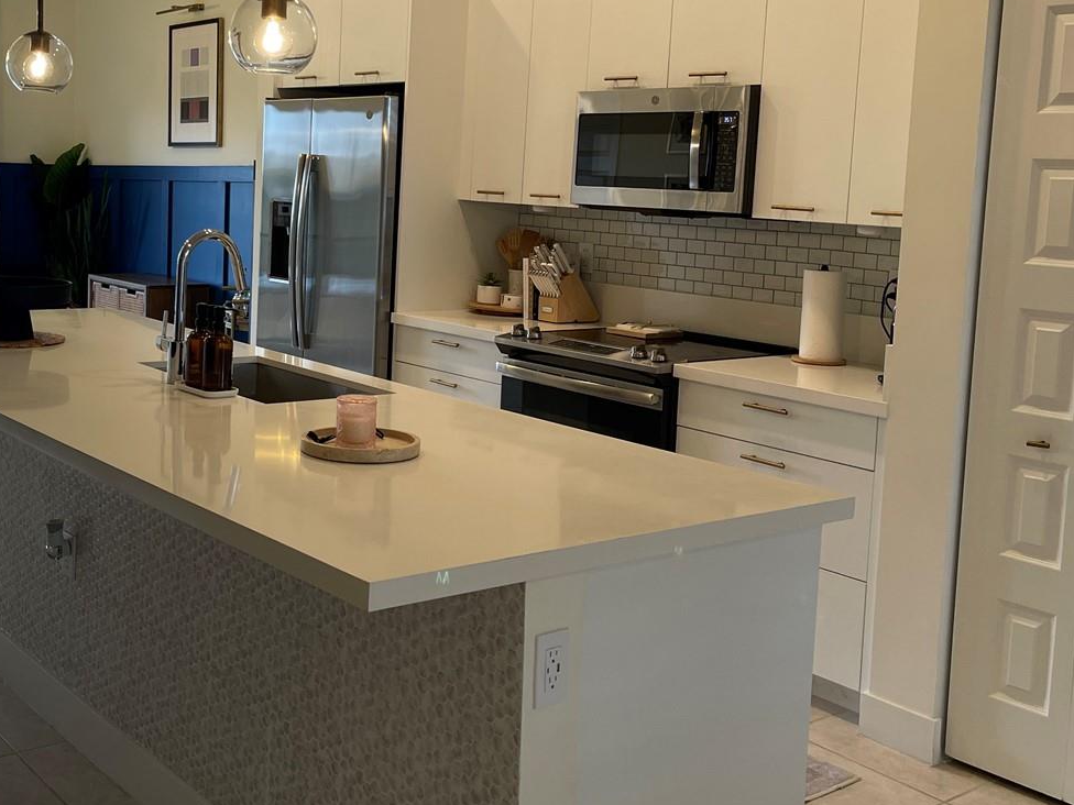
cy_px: 290
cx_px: 337
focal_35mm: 41
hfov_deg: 44.9
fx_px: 1272
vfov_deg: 34.9
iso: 100
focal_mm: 5.1
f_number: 1.6
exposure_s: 1/120
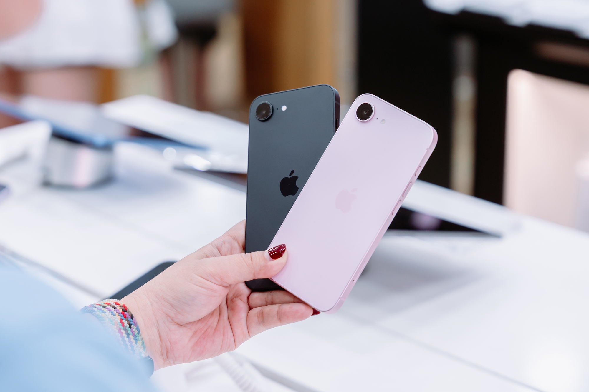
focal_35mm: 70
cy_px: 196
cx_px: 294
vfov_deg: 19.5
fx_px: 1145
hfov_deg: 28.8
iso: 500
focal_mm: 70
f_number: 3.2
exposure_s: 1/160
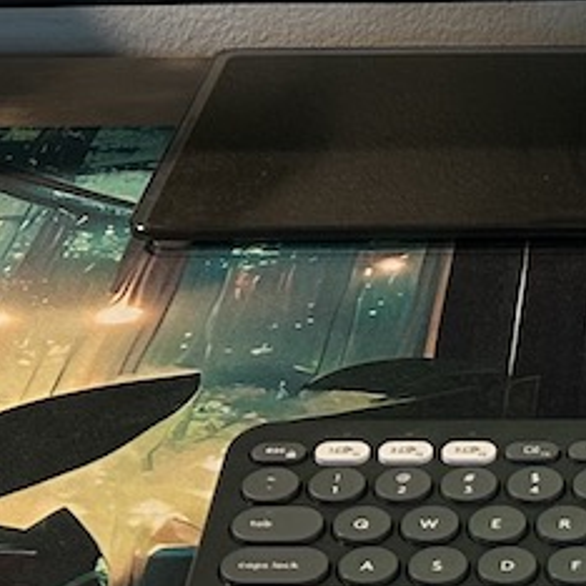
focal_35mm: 136
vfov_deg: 11.9
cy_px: -462
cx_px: 671
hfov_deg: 12.6
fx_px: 2605
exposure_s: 1/60
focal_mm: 6.86
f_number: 1.78
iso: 125
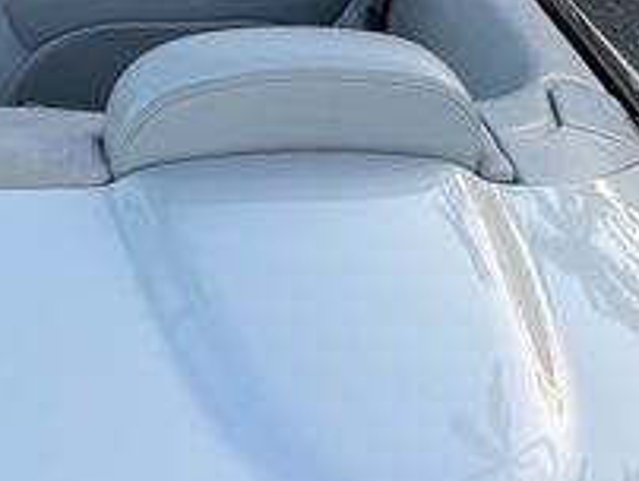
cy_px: 225
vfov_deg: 19.4
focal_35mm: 76
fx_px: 1405
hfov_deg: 24.0
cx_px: -63
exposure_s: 1/426
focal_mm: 6.76
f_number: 1.78
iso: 80
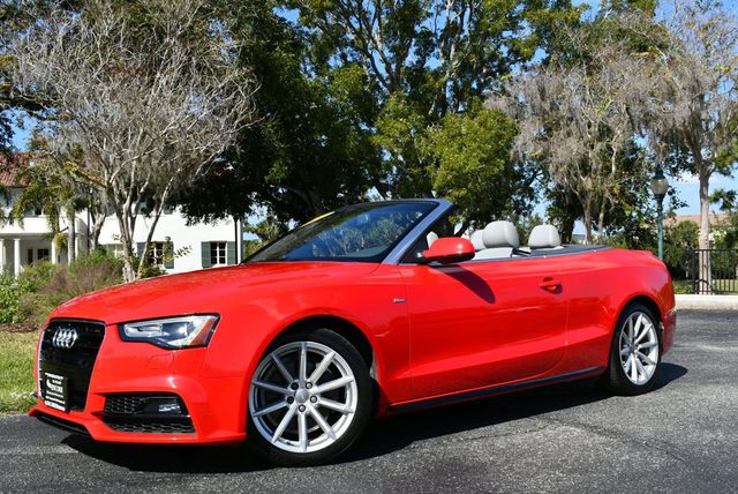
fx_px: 821
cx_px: 369
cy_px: 247
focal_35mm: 40
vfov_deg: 33.5
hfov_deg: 48.4
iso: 100
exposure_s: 1/250
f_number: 8
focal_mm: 20
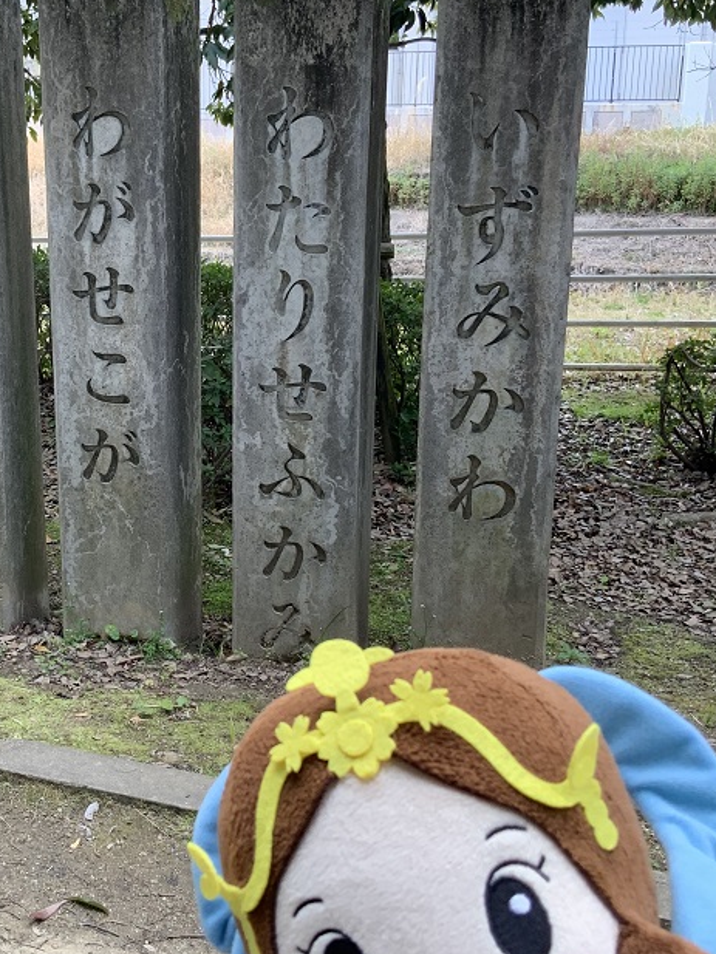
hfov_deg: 30.2
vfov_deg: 40.4
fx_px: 1296
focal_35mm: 47
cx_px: 152
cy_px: 458
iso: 20
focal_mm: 3
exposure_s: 1/122
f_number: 1.8
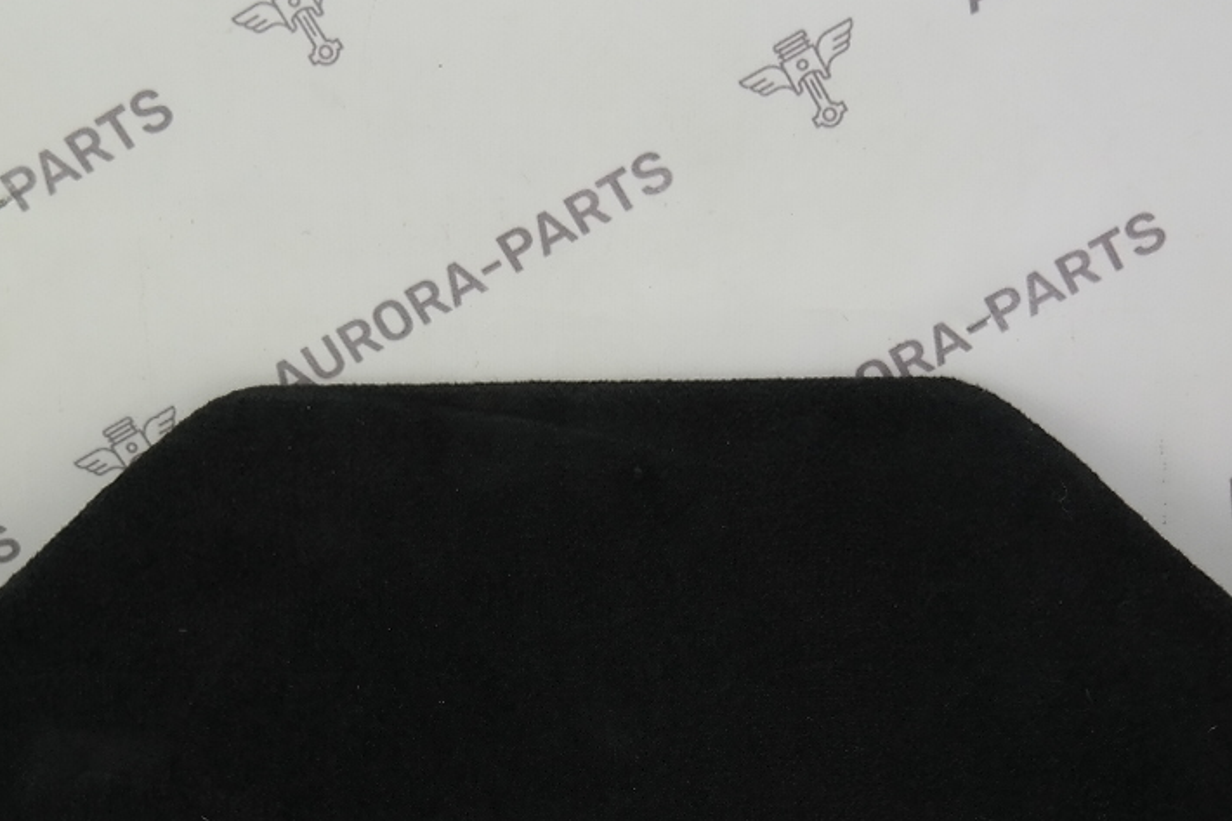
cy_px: 724
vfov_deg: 18.4
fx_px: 2497
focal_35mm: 73
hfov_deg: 27.7
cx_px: 559
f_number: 3.5
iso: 200
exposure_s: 1/80
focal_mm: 20
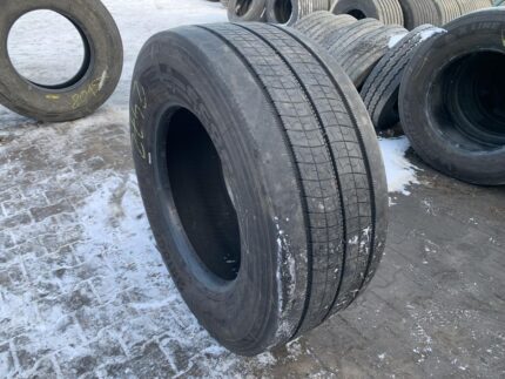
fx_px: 380
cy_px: 190
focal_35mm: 26
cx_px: 252
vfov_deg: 53.1
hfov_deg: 67.3
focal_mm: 4.25
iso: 25
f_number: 1.8
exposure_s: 1/122
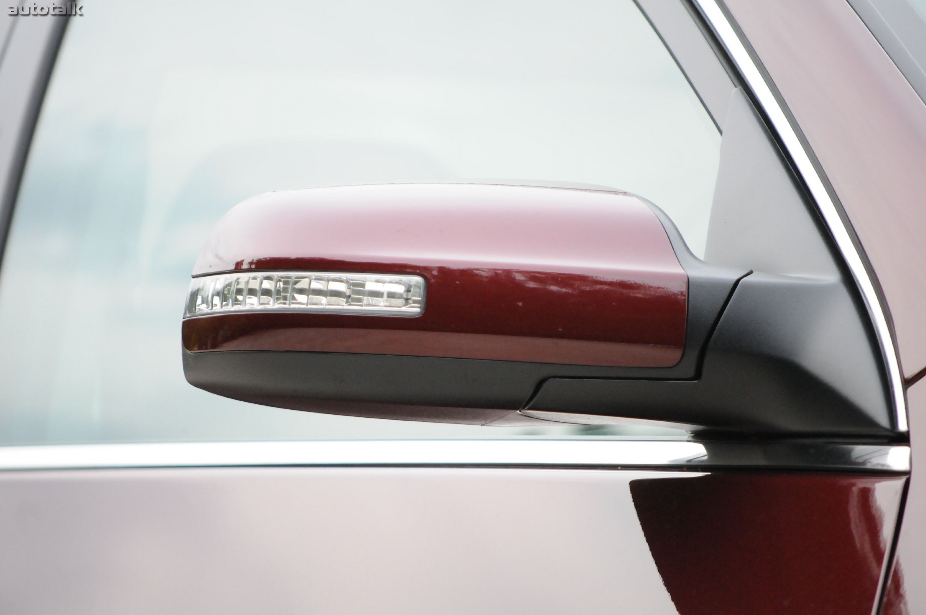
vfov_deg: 5.1
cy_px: 308
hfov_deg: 7.6
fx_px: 6937
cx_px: 463
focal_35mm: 270
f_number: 5.6
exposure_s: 1/250
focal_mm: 180
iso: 2000
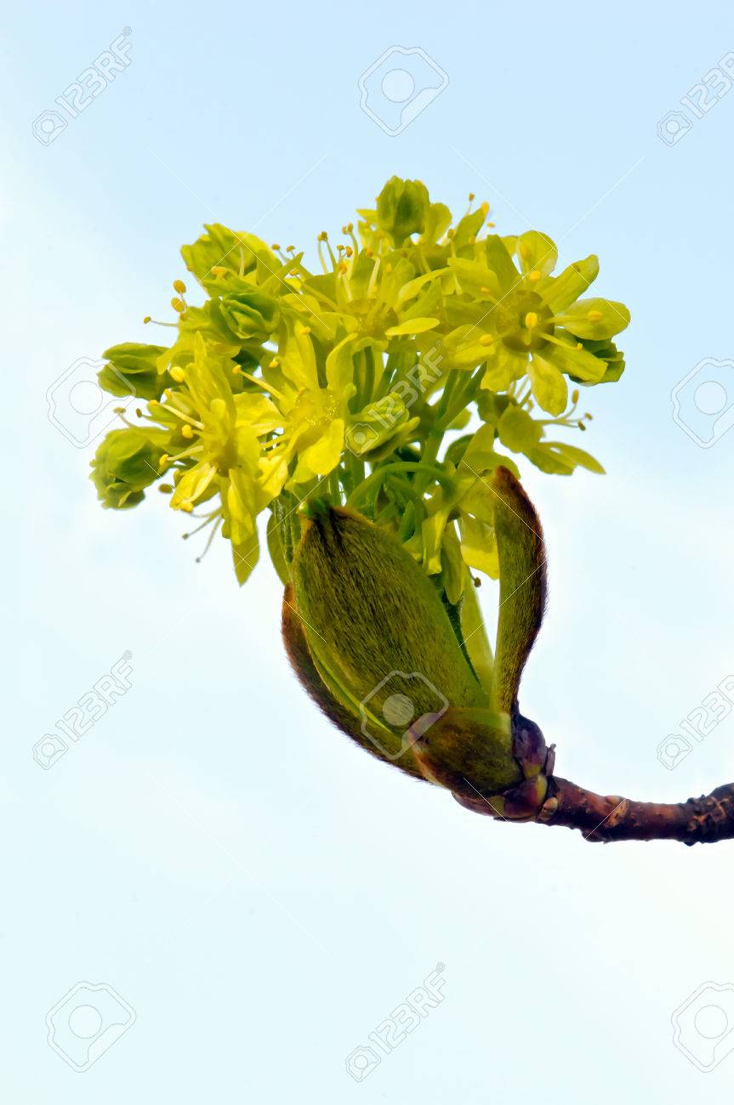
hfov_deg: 8.7
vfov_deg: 13.1
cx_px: 367
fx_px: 4831
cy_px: 552
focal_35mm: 158
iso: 400
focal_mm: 105
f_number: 20
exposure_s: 1/125
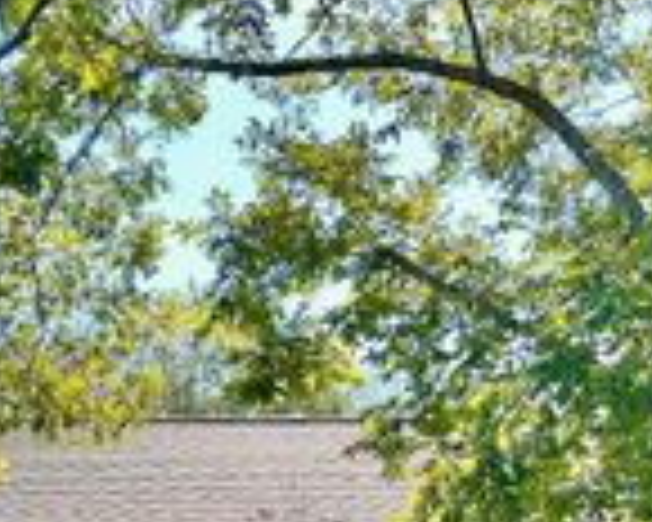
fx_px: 1563
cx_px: -36
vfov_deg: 17.4
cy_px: 736
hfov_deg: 22.4
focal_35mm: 81
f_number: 1.78
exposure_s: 1/1095
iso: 80
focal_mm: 6.86
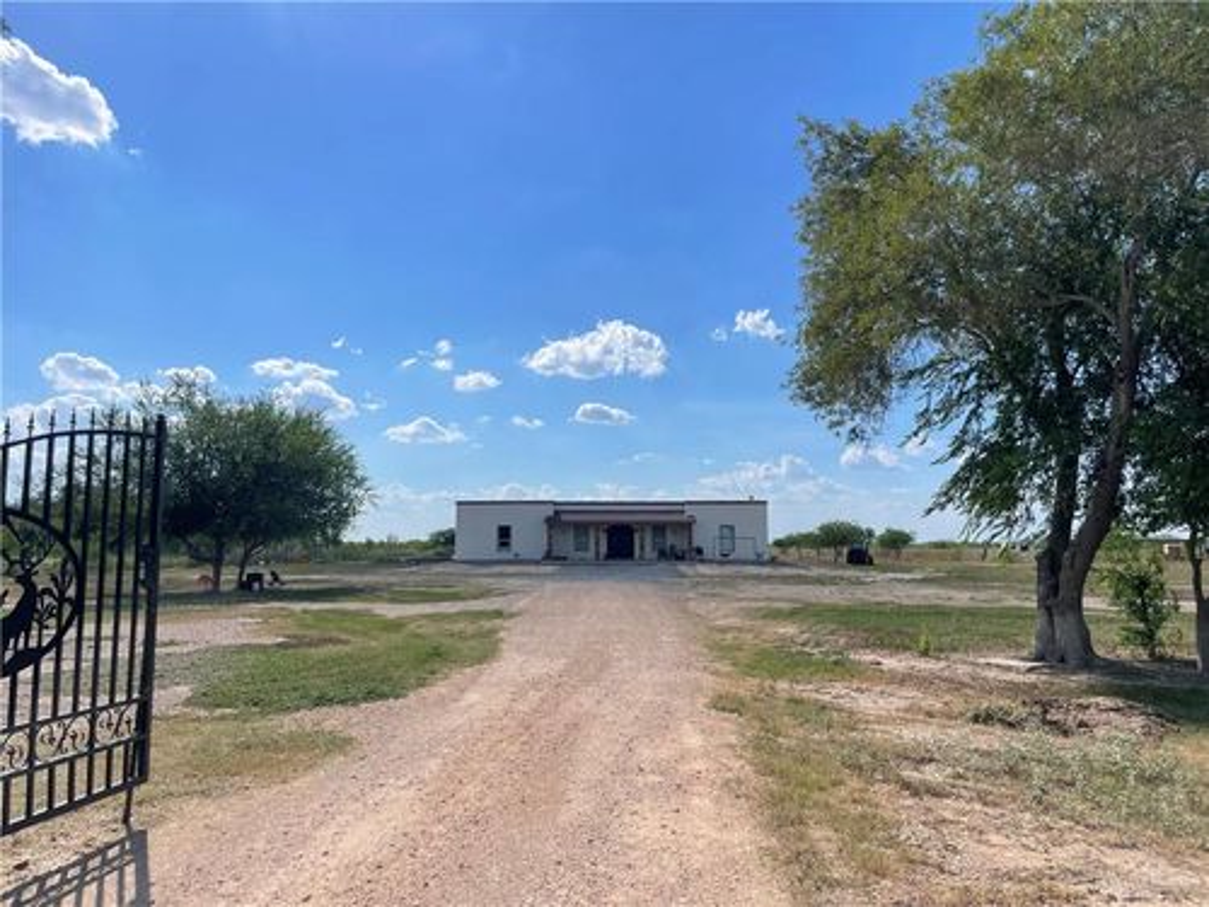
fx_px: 908
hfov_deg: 67.3
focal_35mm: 26
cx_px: 604
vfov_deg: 53.1
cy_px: 454
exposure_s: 1/7813
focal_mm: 4.2
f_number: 1.6
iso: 32
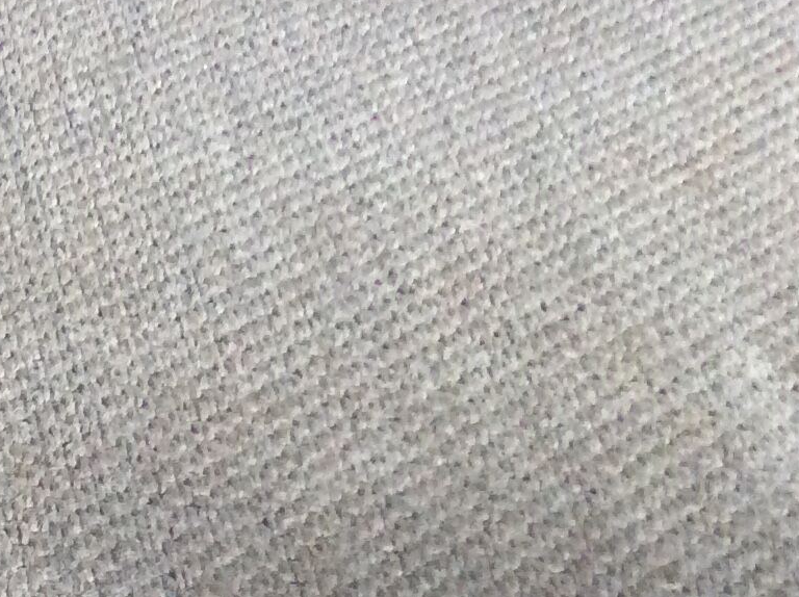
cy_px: 761
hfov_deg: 16.1
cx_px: -530
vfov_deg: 13.2
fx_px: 2490
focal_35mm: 108
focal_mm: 3.3
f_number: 2.4
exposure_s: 1/25
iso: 125
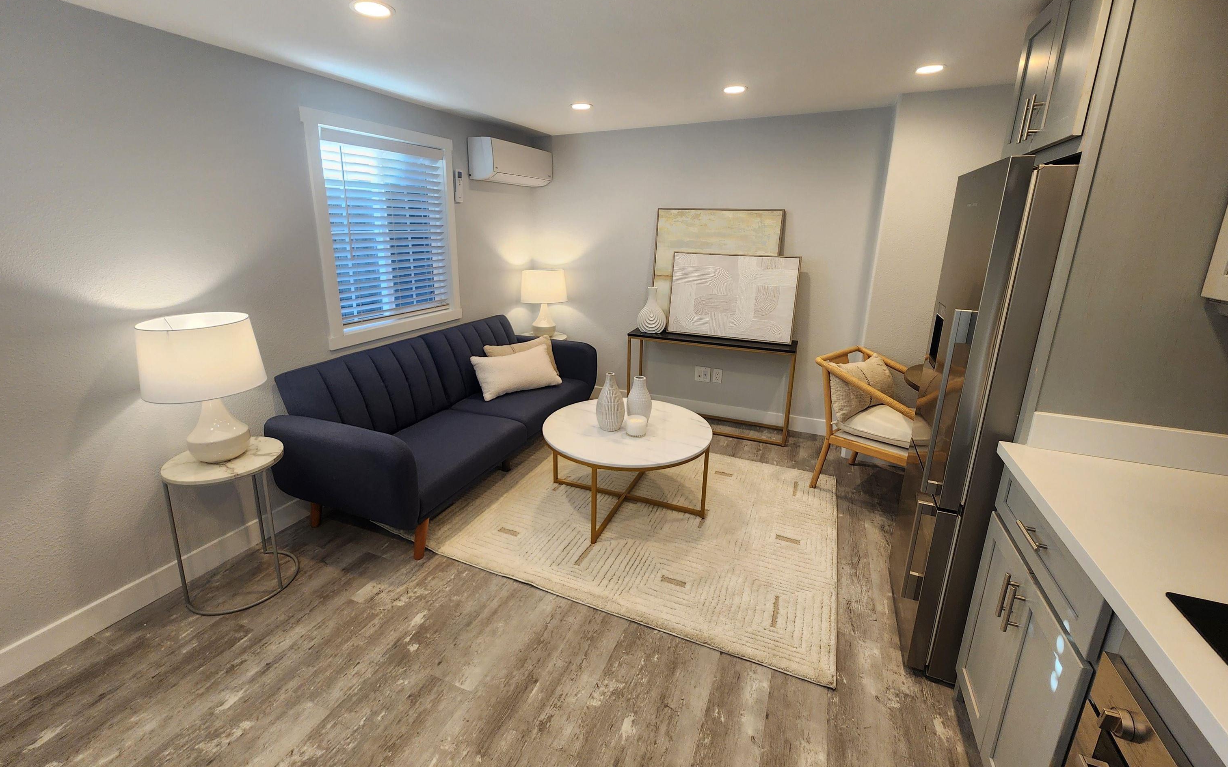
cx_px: 616
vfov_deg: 78.5
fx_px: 469
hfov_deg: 105.3
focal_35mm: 14
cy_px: 351
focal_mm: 2.2
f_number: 2.2
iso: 100
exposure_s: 1/60
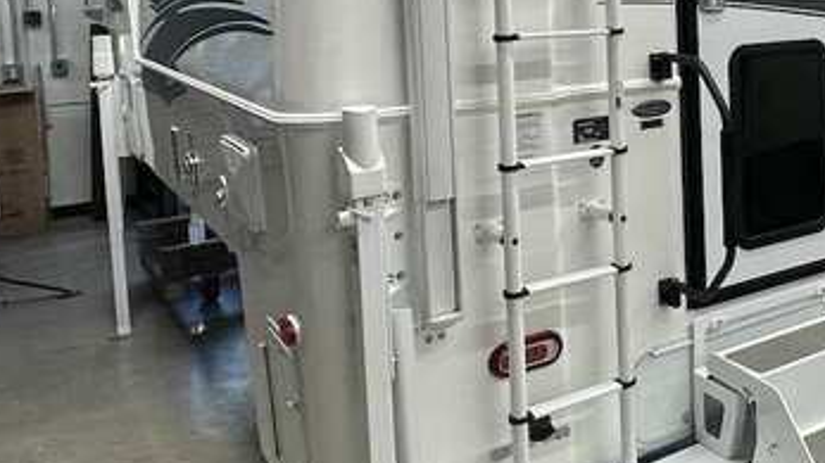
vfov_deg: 26.1
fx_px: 962
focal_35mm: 44
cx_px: 808
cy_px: 40
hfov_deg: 41.0
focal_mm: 2.22
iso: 125
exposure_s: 1/120
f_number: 2.2
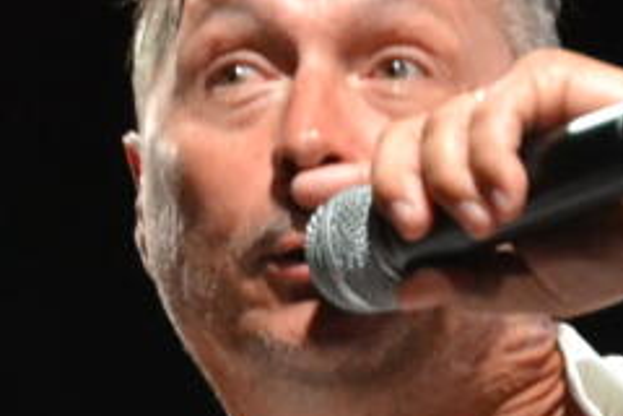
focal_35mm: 975
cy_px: 393
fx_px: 16872
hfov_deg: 2.1
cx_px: 496
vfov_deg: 1.4
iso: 2800
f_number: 5
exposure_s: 1/125
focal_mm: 130
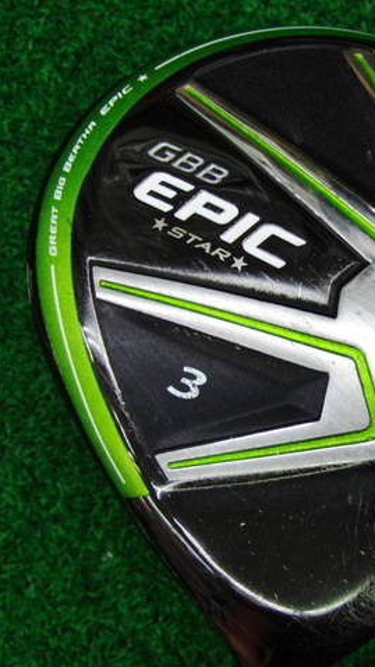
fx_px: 954
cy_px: 334
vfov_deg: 38.5
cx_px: 337
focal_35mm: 54
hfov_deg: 21.7
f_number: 3.6
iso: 320
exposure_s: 1/80
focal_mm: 6.42
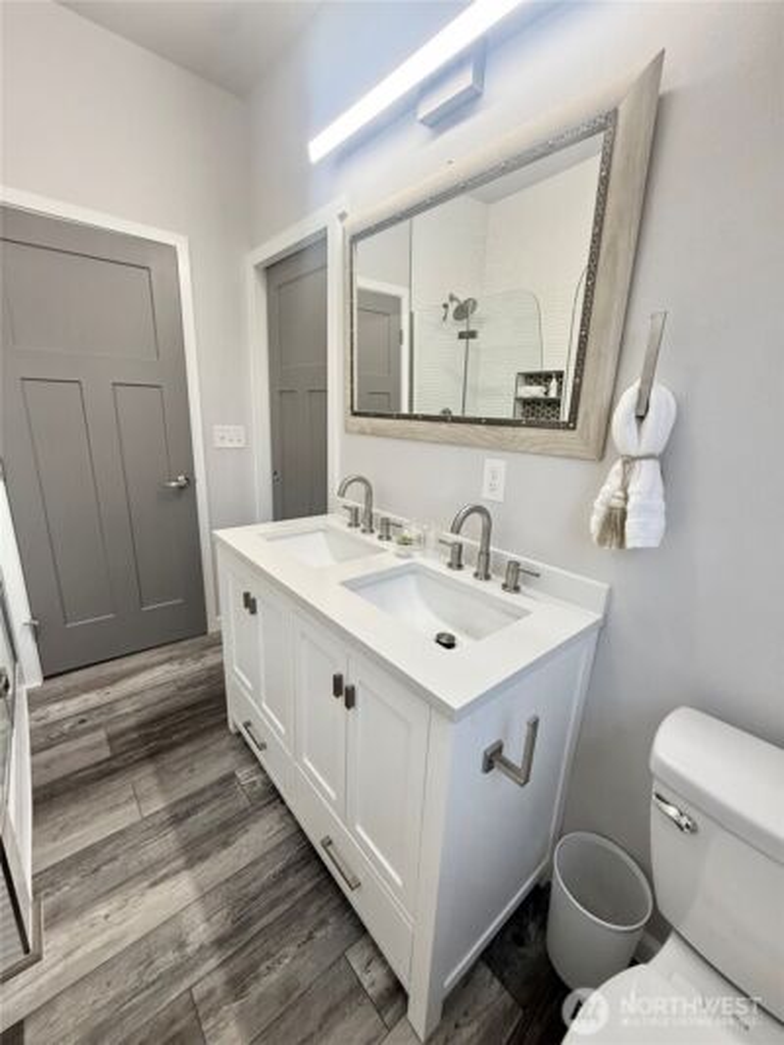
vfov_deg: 102.1
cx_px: 392
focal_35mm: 14
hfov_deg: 85.7
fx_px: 423
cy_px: 522
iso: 160
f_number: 2.2
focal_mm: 2.22
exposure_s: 1/120
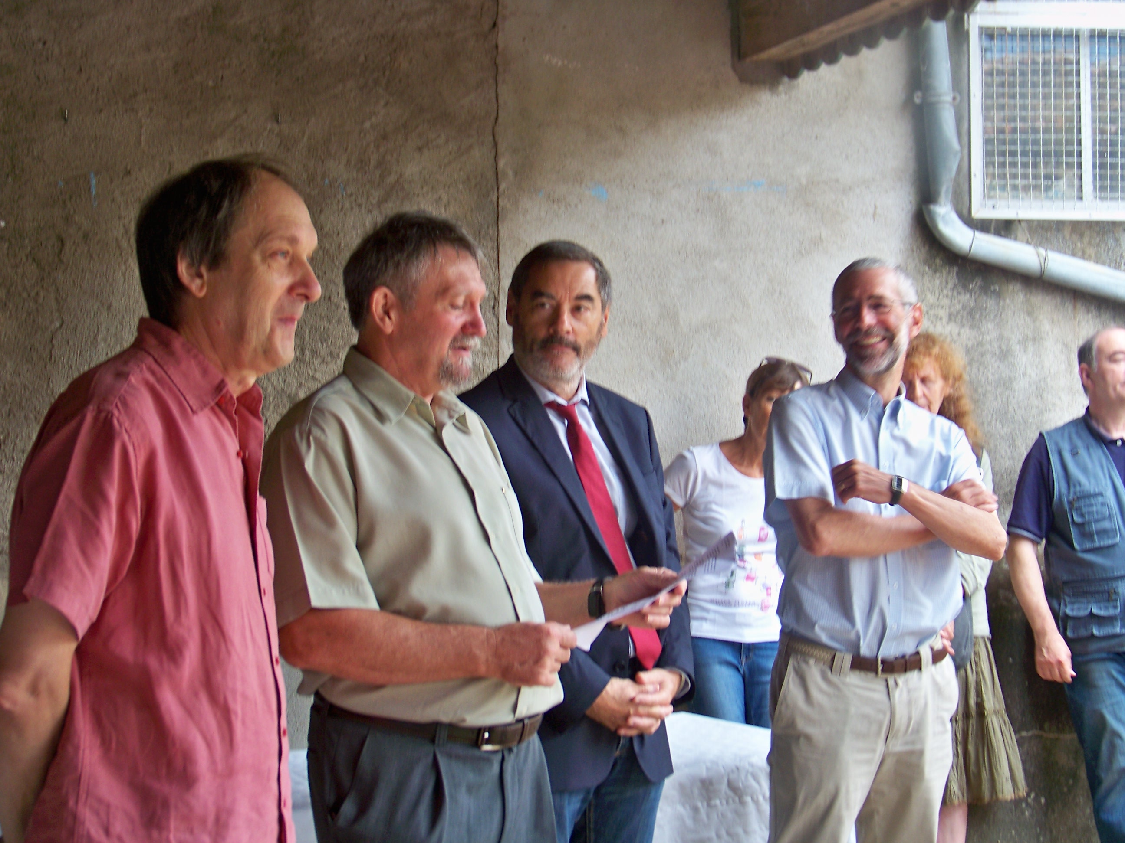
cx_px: 562
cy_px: 422
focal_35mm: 65
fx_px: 2112
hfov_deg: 29.8
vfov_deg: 22.6
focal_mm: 13.2
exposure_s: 1/40
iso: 64
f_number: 3.2
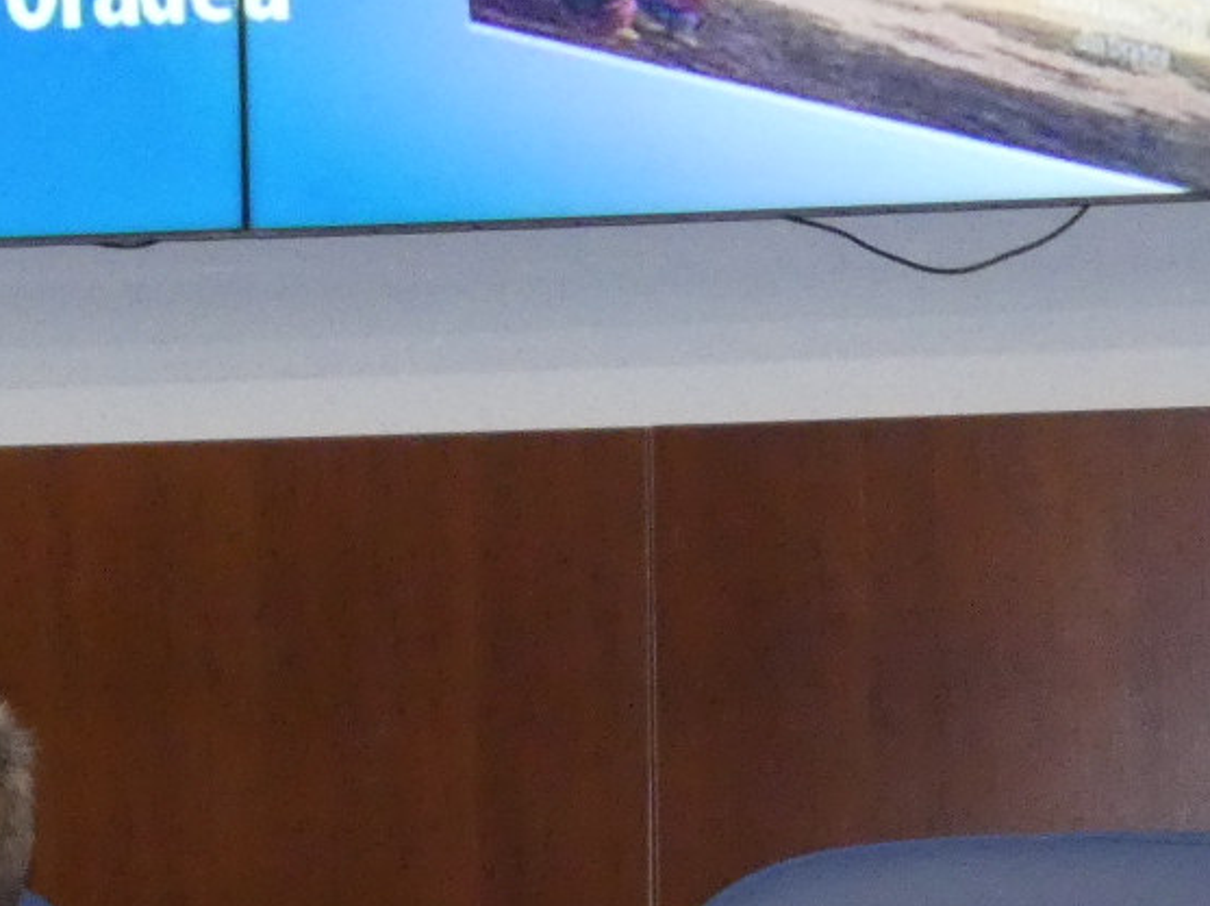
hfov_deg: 9.6
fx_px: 7231
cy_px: 1356
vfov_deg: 7.1
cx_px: 358
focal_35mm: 207
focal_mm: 8.6
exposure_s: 1/60
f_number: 3.8
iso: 500
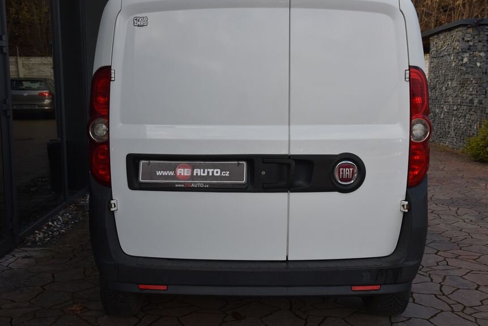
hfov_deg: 43.6
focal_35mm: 45
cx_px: 227
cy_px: 161
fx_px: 610
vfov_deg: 29.9
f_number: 9
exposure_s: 1/320
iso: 500
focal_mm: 38
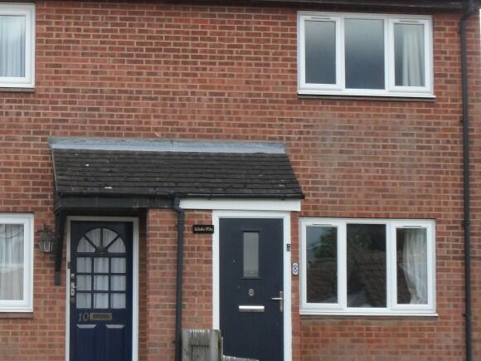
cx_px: 80
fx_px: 1473
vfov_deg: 13.9
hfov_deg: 18.3
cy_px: 232
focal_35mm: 106
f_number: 4
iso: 80
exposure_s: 1/180
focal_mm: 10.3
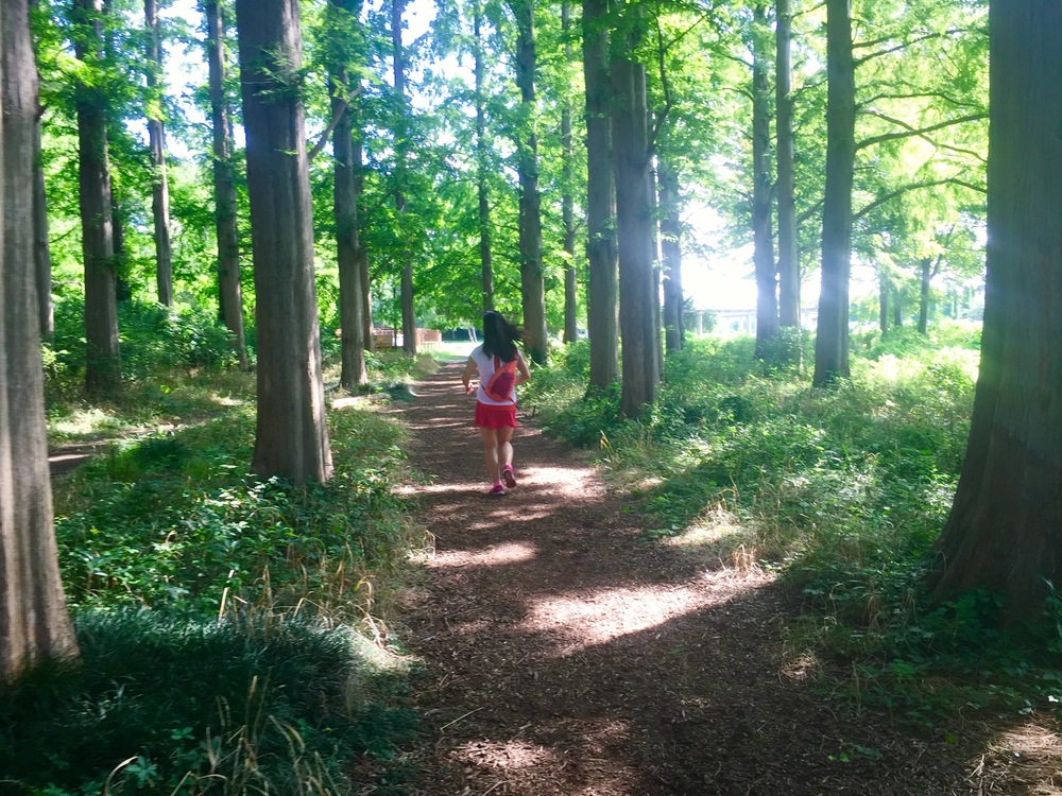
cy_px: 398
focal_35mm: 29
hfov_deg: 61.7
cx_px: 531
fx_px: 890
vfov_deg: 48.2
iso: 40
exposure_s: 1/120
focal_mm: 4.15
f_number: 2.2
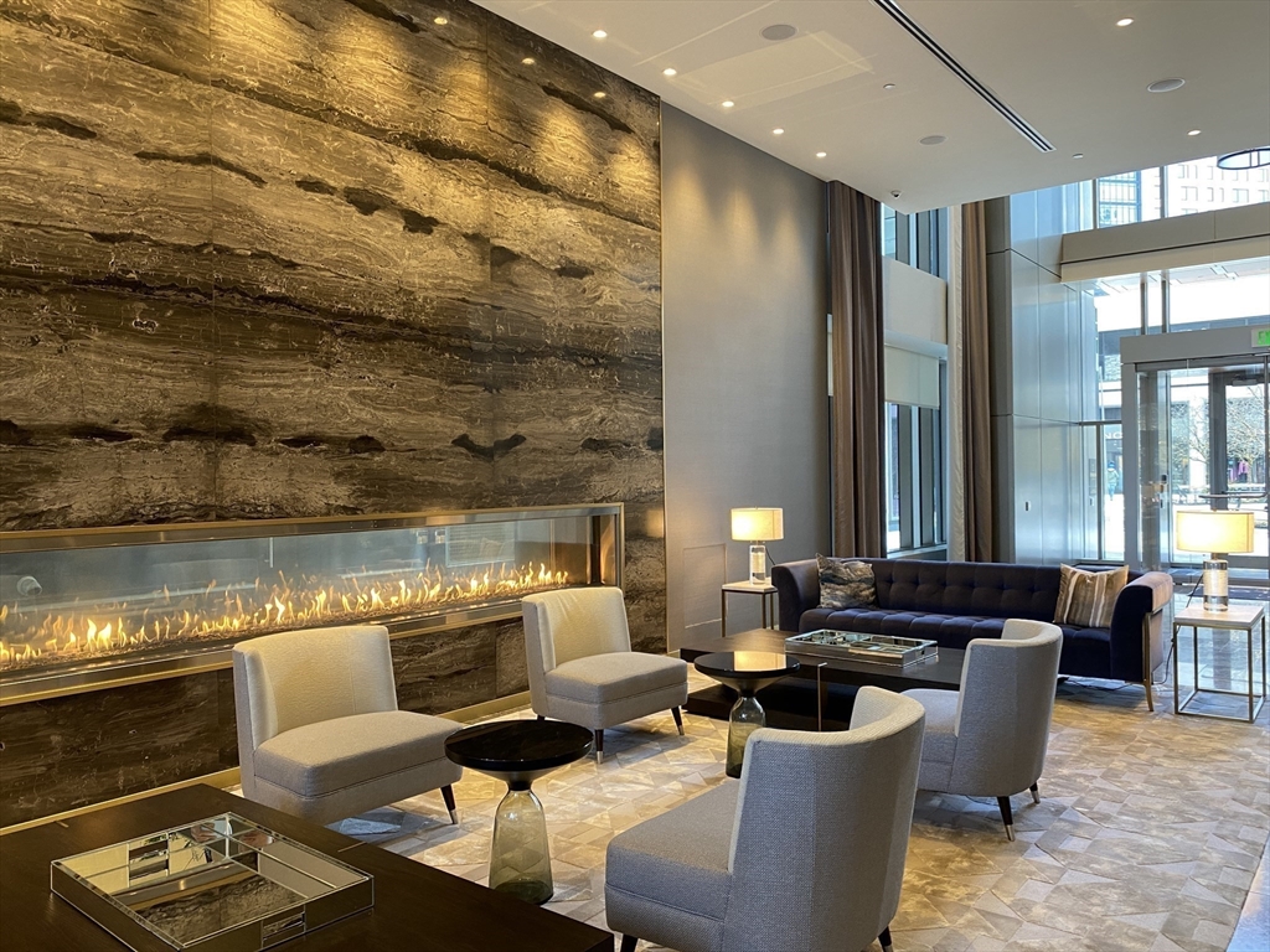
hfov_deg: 67.3
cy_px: 476
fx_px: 954
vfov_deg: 53.1
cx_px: 635
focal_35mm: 26
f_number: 1.8
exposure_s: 1/60
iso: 160
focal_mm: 4.25
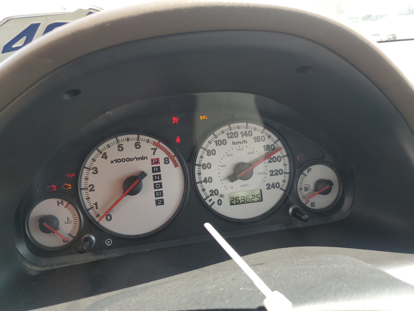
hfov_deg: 67.3
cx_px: 207
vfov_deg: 53.1
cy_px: 156
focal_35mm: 26
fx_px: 311
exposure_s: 1/250
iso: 50
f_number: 1.5
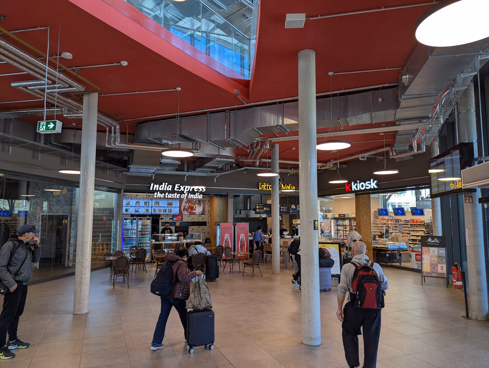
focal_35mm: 24
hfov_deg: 71.5
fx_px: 340
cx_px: 244
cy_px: 184
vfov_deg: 56.9
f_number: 1.85
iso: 49
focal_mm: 6.81
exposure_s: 1/100
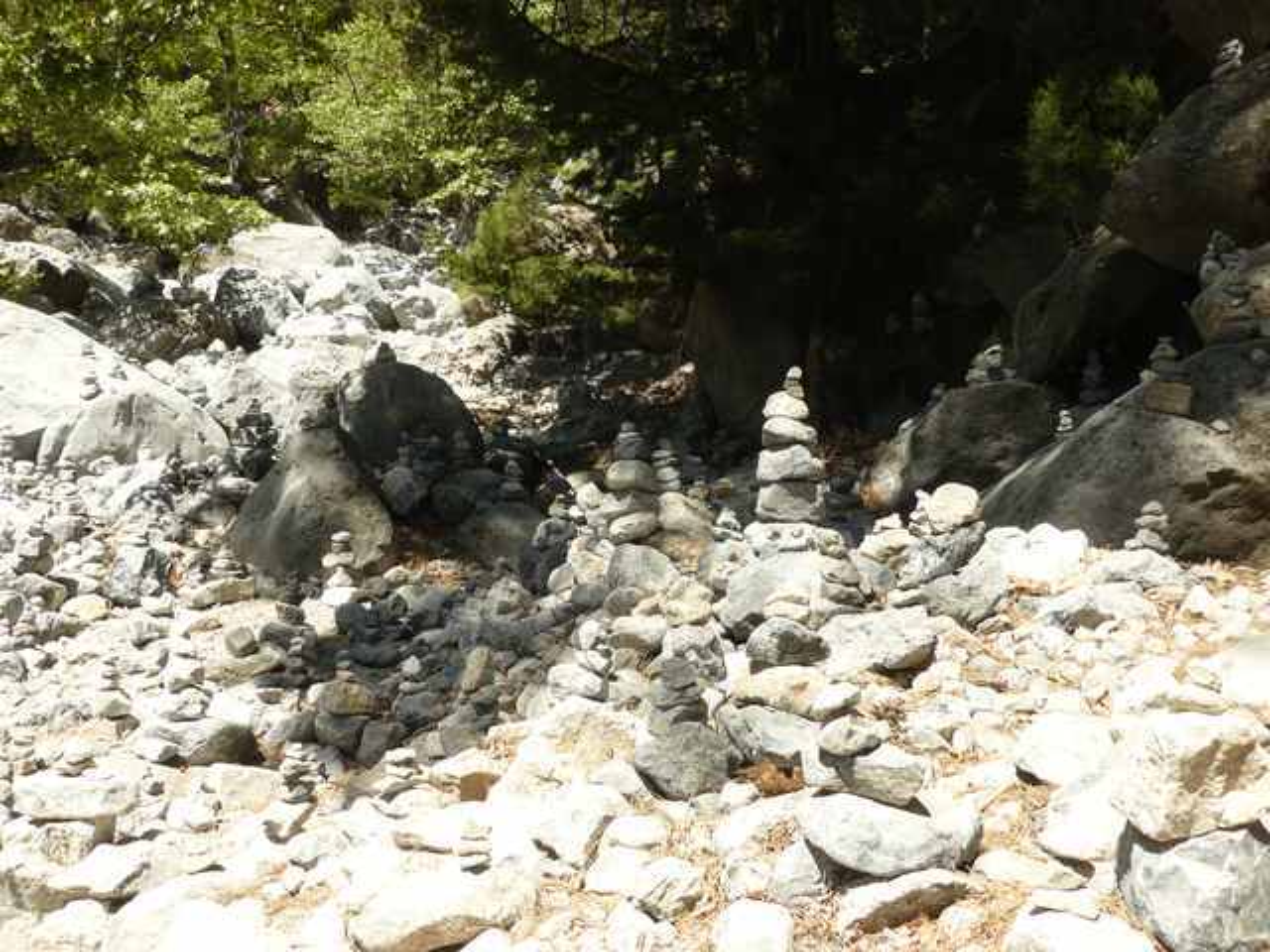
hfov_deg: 51.4
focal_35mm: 36
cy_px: 476
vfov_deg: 39.7
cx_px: 635
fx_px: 1321
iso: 100
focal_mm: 6
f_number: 5
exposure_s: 1/200
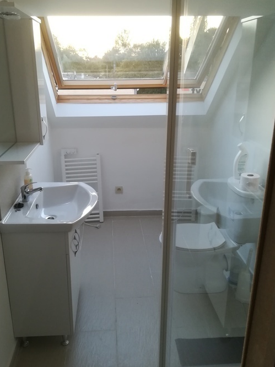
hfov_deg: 46.7
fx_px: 318
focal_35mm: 30
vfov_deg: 60.0
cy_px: 176
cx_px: 125
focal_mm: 3.83
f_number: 2.2
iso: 160
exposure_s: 1/33.3
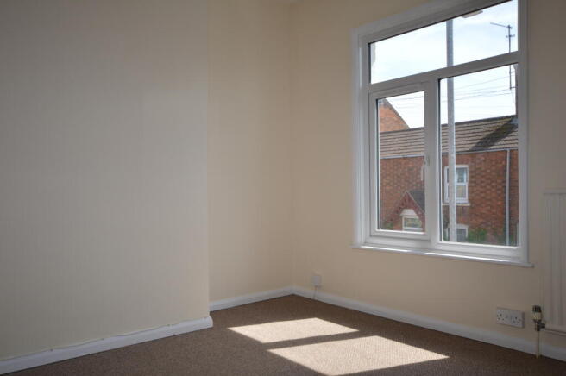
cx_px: 283
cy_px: 188
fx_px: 471
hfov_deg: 62.0
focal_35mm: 30
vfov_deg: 43.5
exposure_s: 1/125
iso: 100
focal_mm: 20
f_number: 5.6
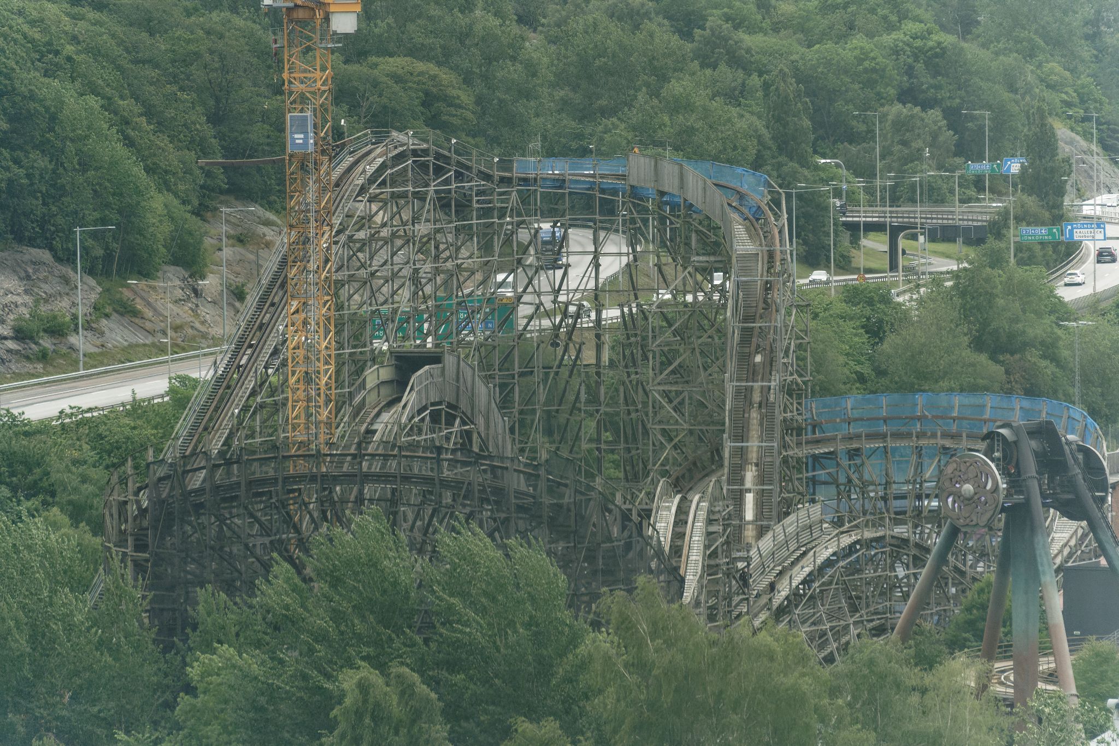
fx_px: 9324
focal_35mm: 300
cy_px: 373
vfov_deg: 4.6
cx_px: 560
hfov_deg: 6.9
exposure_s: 1/1000
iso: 3200
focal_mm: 300
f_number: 8
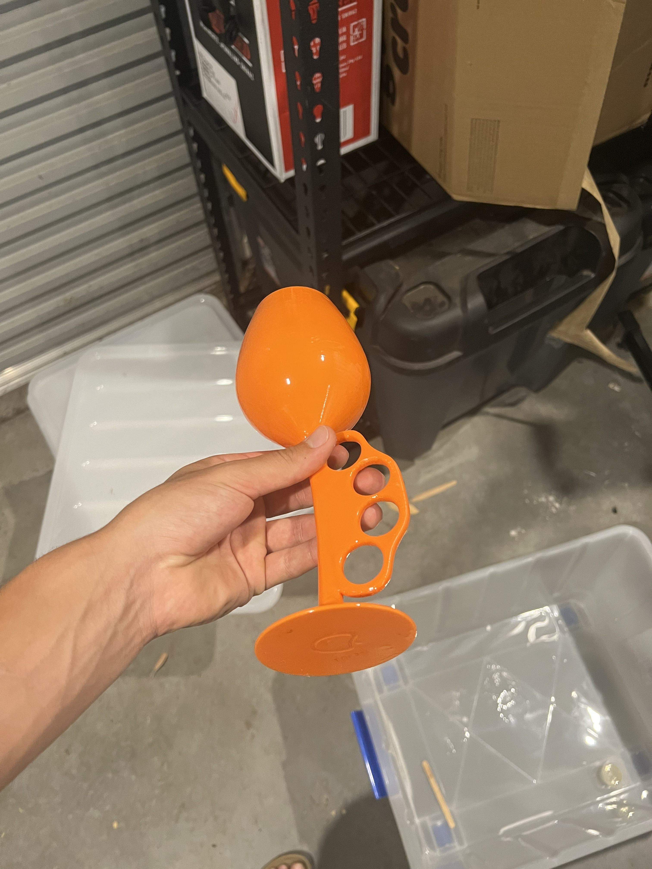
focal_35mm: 26
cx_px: 326
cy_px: 434
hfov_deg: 53.1
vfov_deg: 67.3
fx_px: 653
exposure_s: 1/50
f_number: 1.5
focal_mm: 5.7
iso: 400
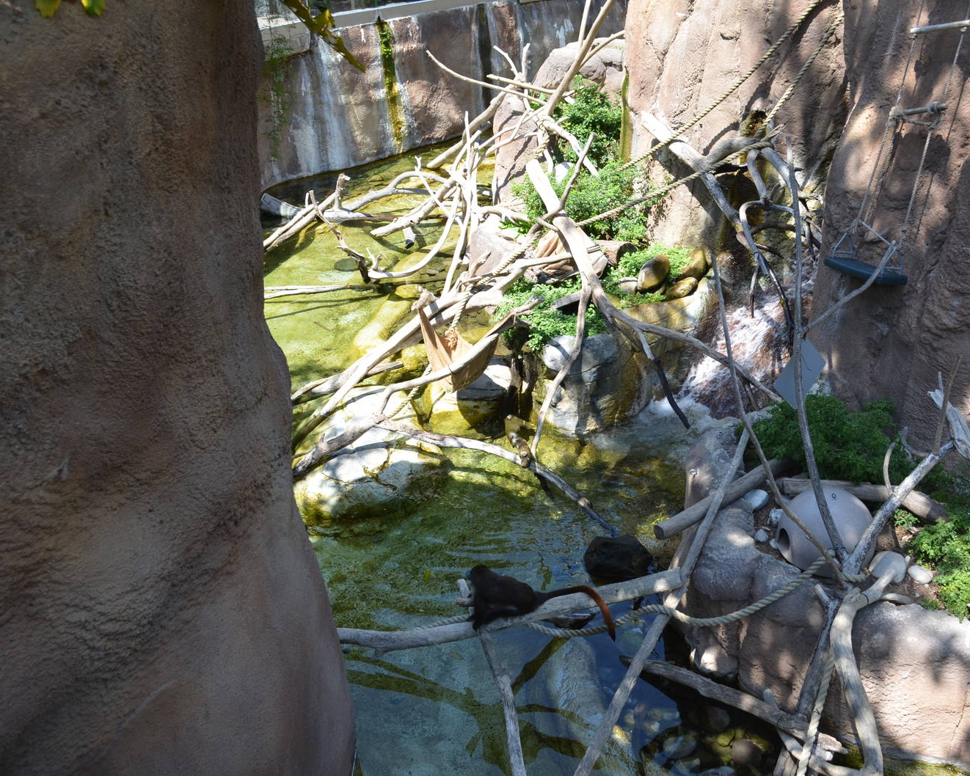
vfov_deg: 43.4
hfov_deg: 52.5
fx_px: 976
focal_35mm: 34
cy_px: 388
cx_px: 583
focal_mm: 20
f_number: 7.1
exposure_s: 1/200
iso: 200
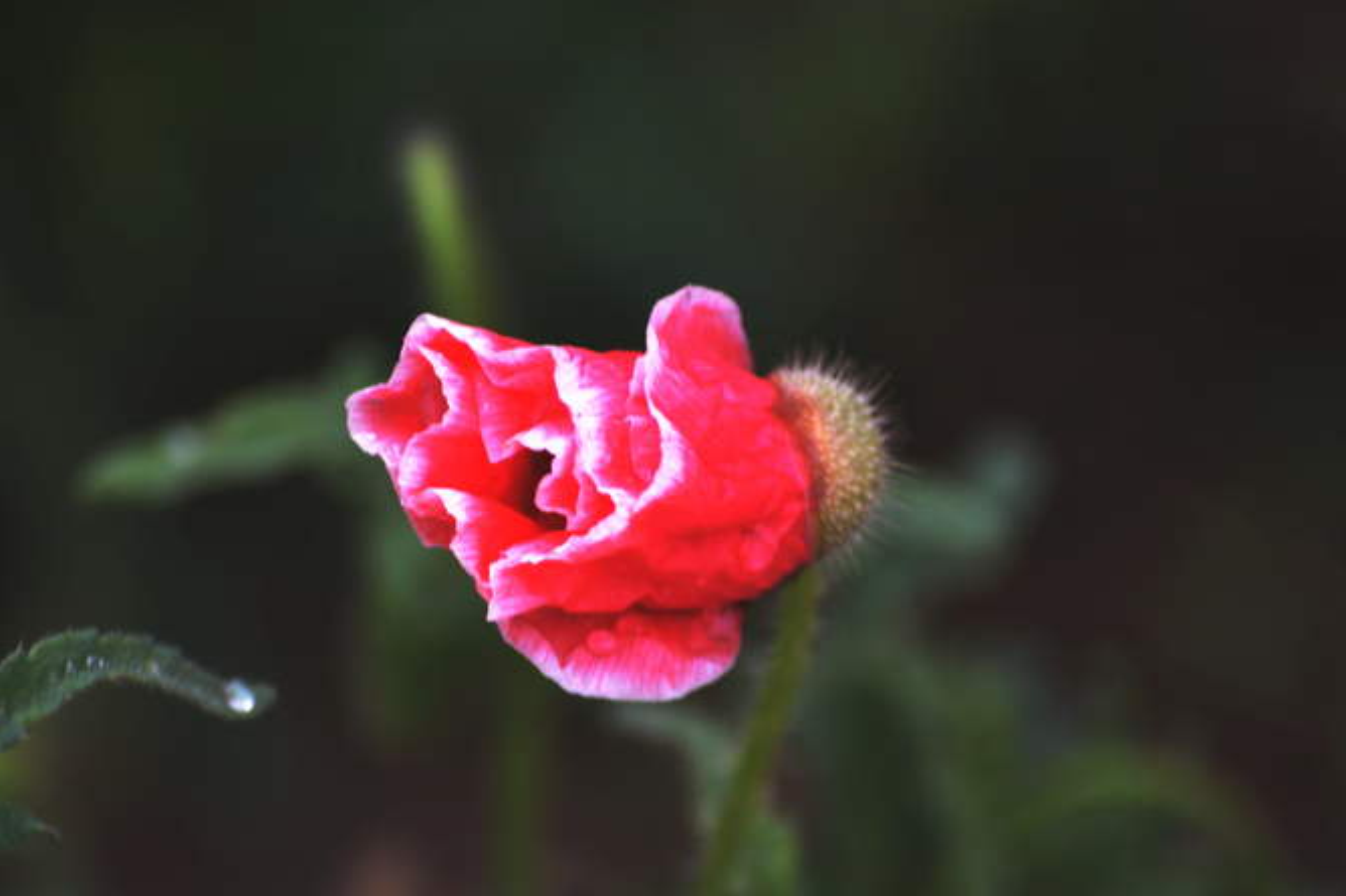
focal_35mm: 389
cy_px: 496
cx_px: 580
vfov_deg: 3.5
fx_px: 14540
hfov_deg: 5.3
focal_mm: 200
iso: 100
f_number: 5.6
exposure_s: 1/40
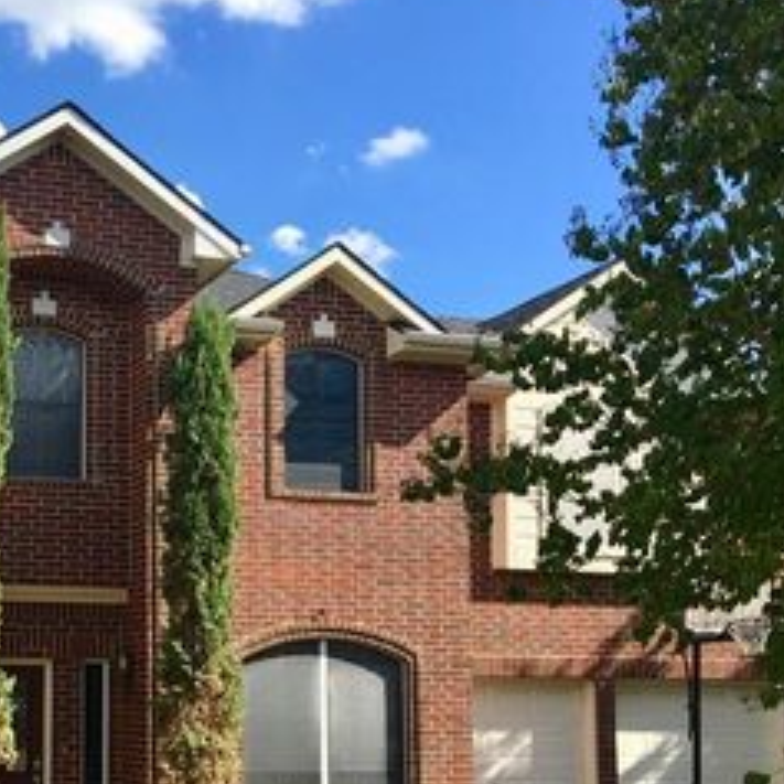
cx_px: 93
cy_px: 574
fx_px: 1384
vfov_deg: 31.2
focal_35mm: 54
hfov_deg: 30.4
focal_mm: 4.15
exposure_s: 1/962
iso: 25
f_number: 2.2
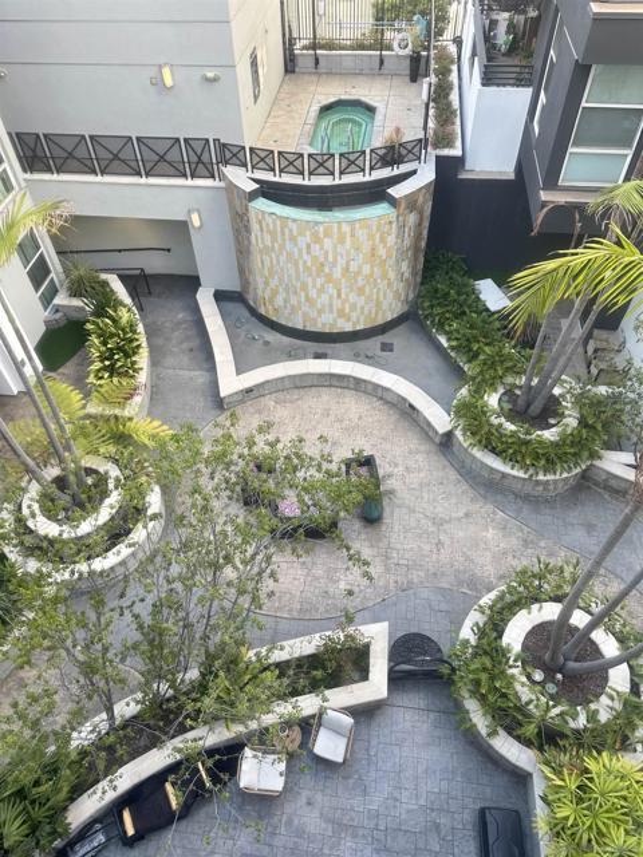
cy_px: 428
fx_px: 594
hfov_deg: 56.8
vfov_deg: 71.6
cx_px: 322
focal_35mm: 24
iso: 80
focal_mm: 6.86
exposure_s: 1/121
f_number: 1.78
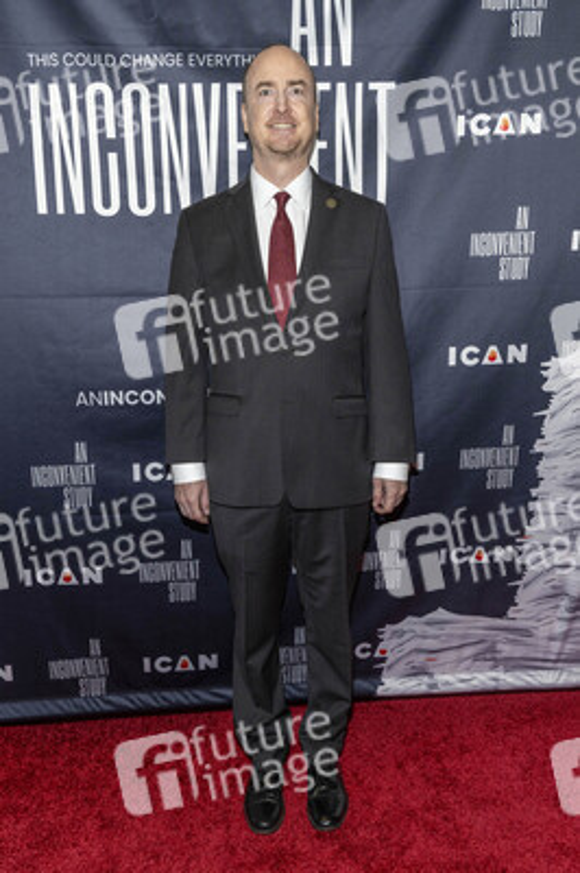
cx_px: 290
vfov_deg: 63.7
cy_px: 436
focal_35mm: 29
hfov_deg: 44.9
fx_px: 702
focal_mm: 29
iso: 800
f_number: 5.6
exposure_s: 1/200
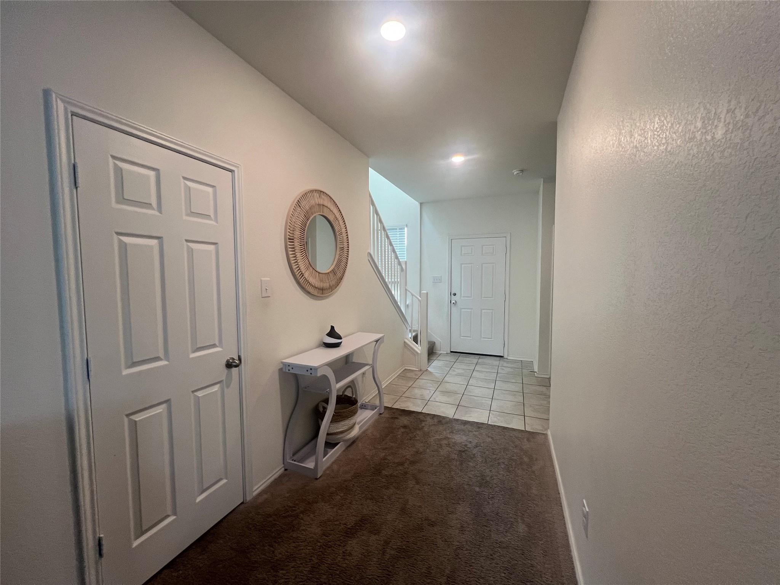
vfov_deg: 89.9
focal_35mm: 13
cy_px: 292
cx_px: 390
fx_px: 293
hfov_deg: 106.2
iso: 250
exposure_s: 1/120
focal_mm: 1.57
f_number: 1.8
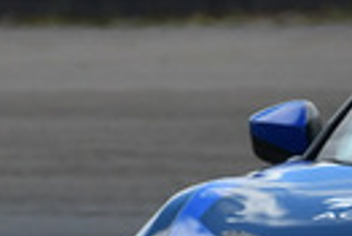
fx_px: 33996
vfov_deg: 0.4
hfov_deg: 0.6
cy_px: 80
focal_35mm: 3469
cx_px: 656
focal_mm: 380
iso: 400
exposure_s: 1/640
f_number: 10
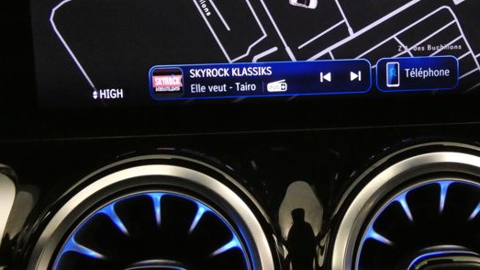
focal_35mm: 50
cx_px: 327
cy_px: 51
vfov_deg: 23.6
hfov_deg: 40.7
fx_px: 636
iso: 1600
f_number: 3.3
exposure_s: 1/20
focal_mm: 5.3
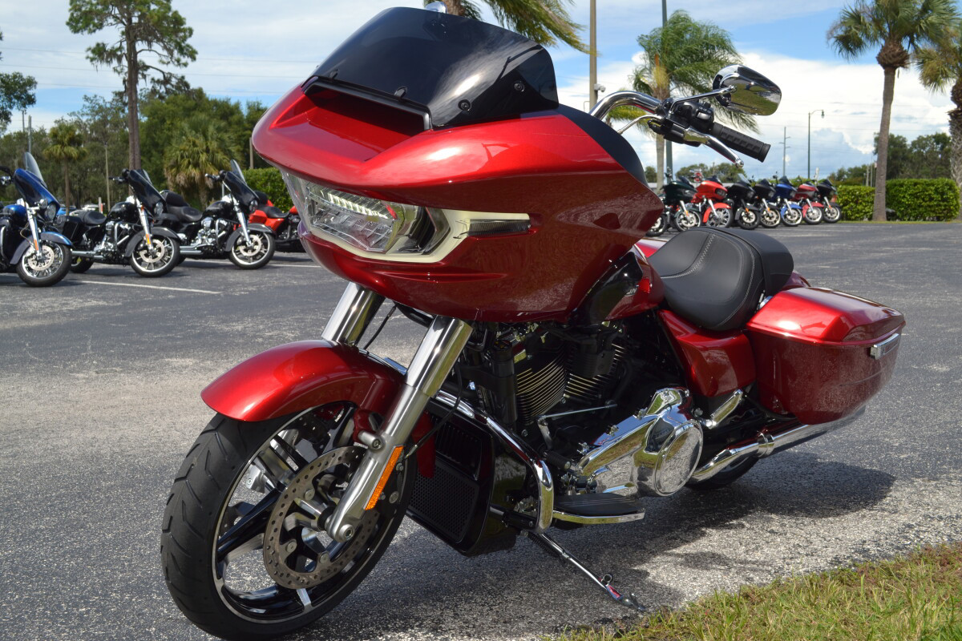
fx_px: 1042
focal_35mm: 39
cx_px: 481
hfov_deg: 49.6
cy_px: 320
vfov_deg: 34.2
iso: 100
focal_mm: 26
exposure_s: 1/200
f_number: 9
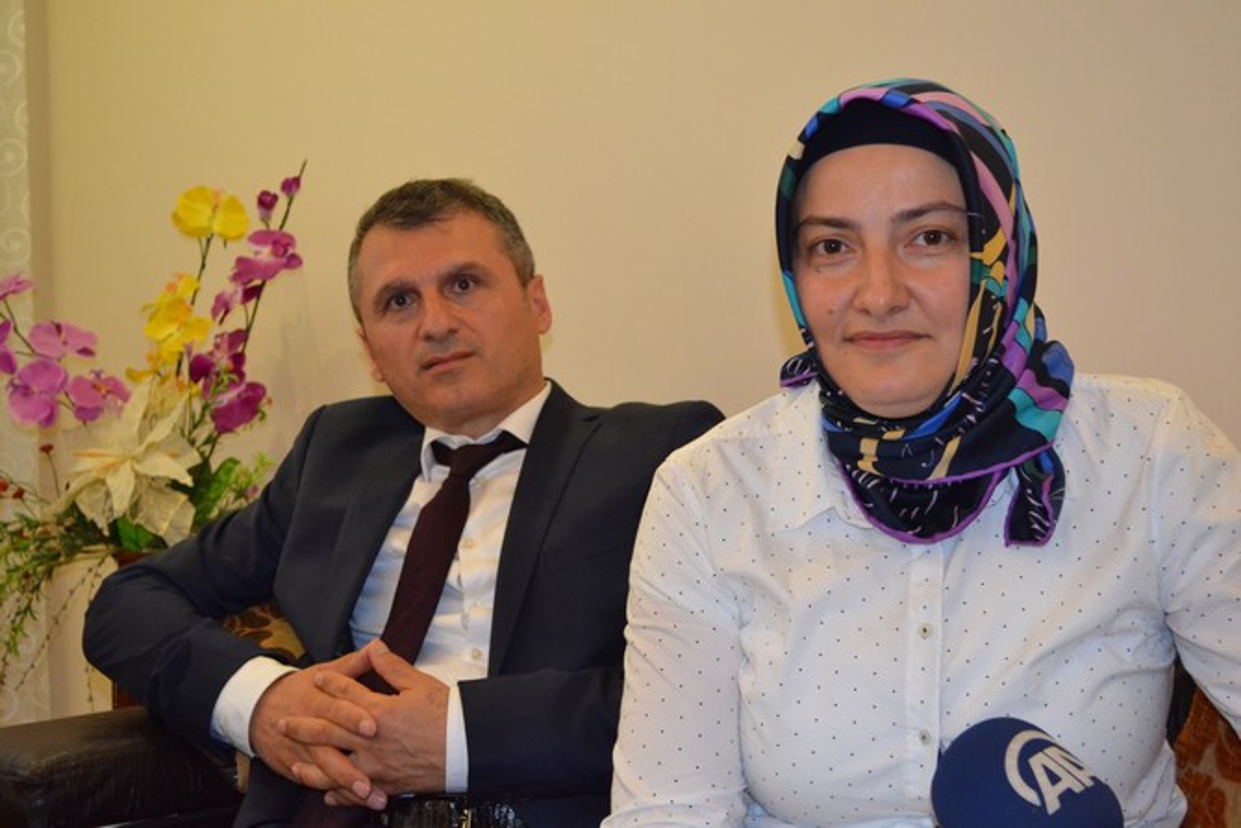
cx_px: 620
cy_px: 414
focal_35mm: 57
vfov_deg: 23.8
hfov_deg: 35.0
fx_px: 1965
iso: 2200
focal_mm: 38
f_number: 5
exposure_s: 1/60
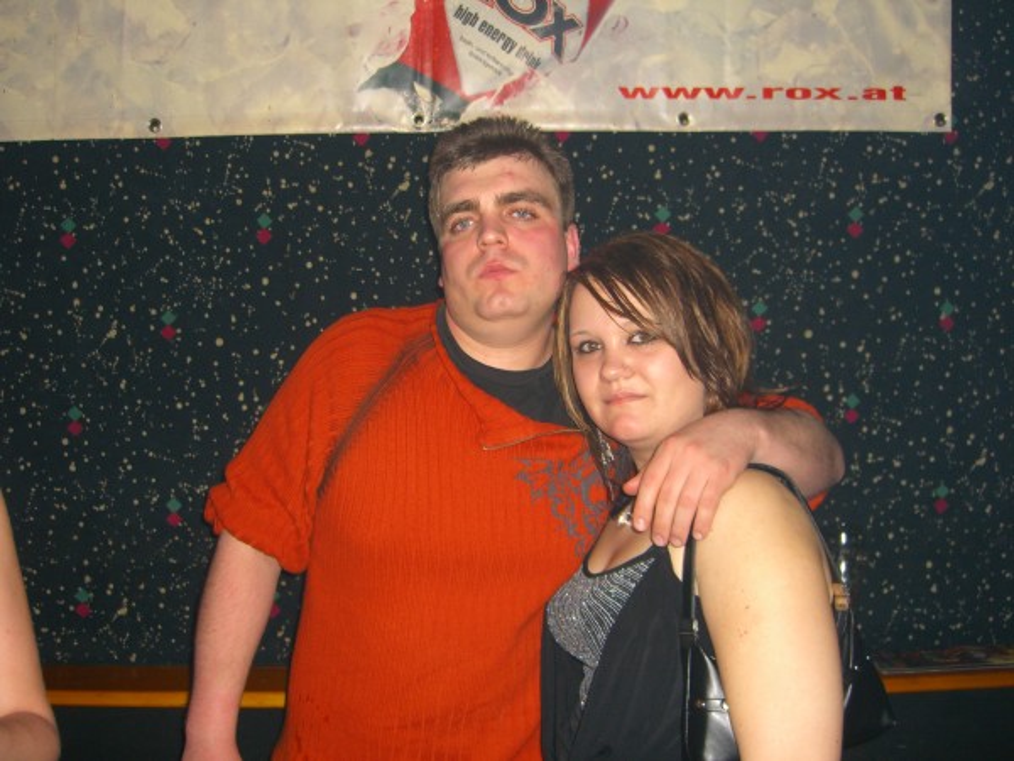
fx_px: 1113
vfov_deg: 37.7
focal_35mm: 38
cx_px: 507
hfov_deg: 49.0
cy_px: 380
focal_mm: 7.9
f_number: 2.8
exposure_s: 1/60
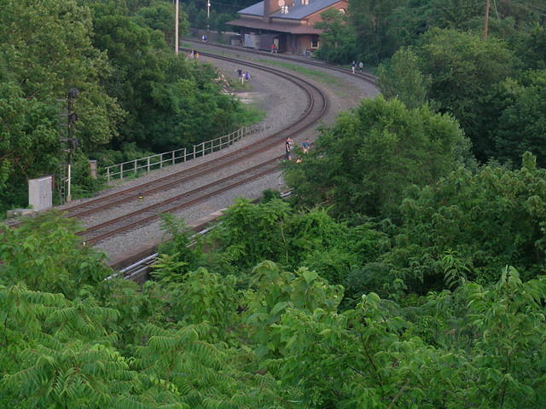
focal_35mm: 116
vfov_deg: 12.8
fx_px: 1830
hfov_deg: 17.0
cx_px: 273
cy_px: 204
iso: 108
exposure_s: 1/121
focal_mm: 24
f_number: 4.6
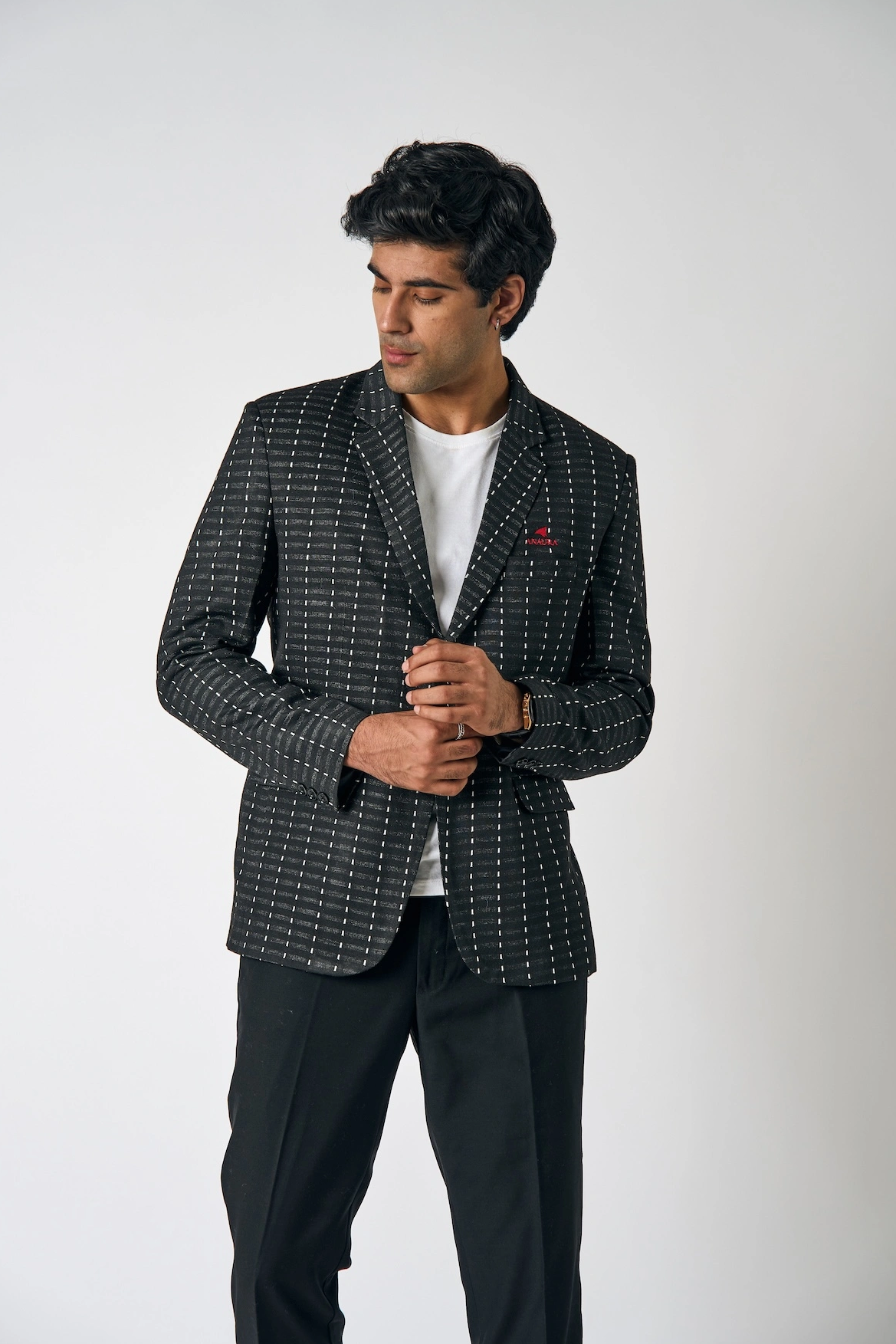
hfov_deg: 17.7
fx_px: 2874
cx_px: 437
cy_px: 670
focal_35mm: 77
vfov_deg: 26.3
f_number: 6.3
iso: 200
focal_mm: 75
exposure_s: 1/125
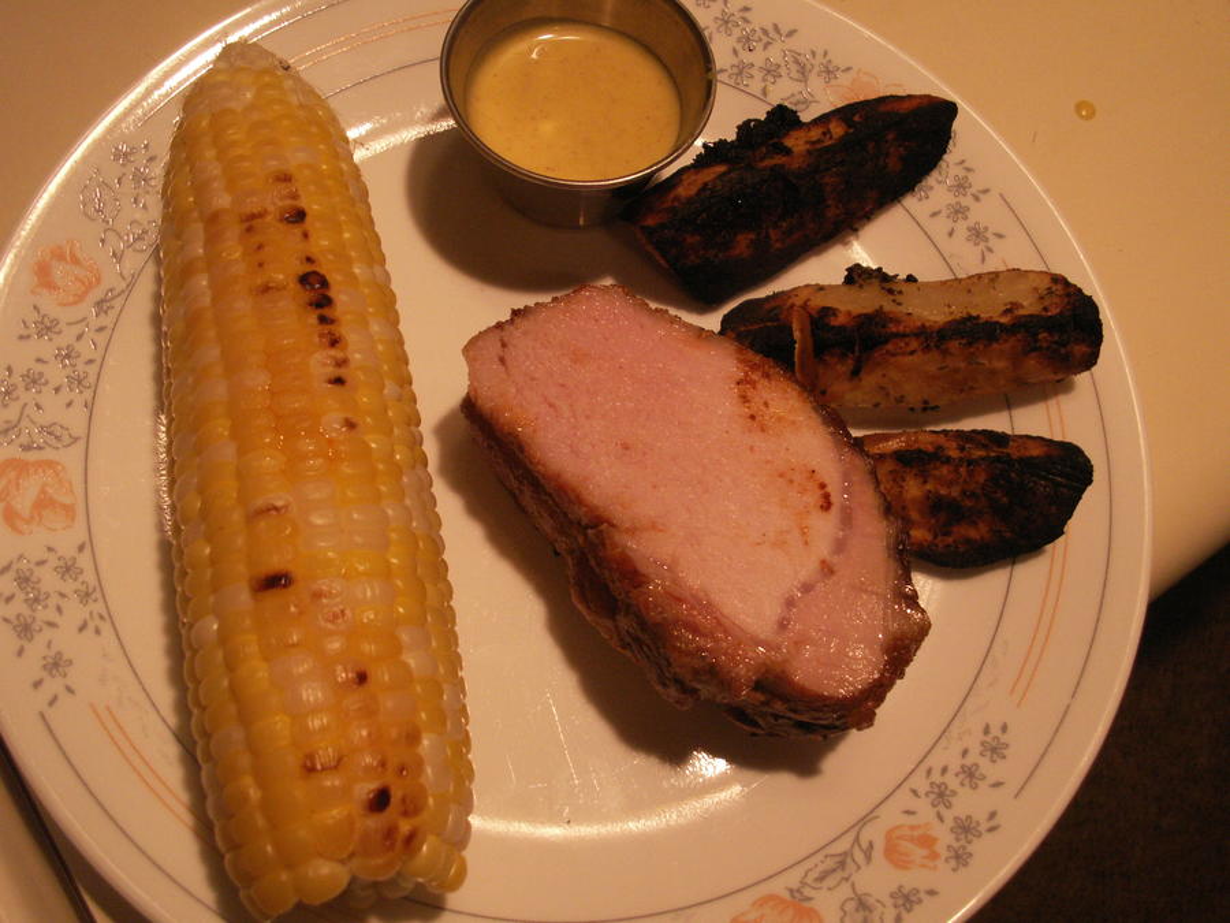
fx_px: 1244
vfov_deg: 40.7
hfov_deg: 52.6
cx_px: 615
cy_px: 462
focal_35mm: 35
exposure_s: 1/20
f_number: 2.8
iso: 160
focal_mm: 5.86
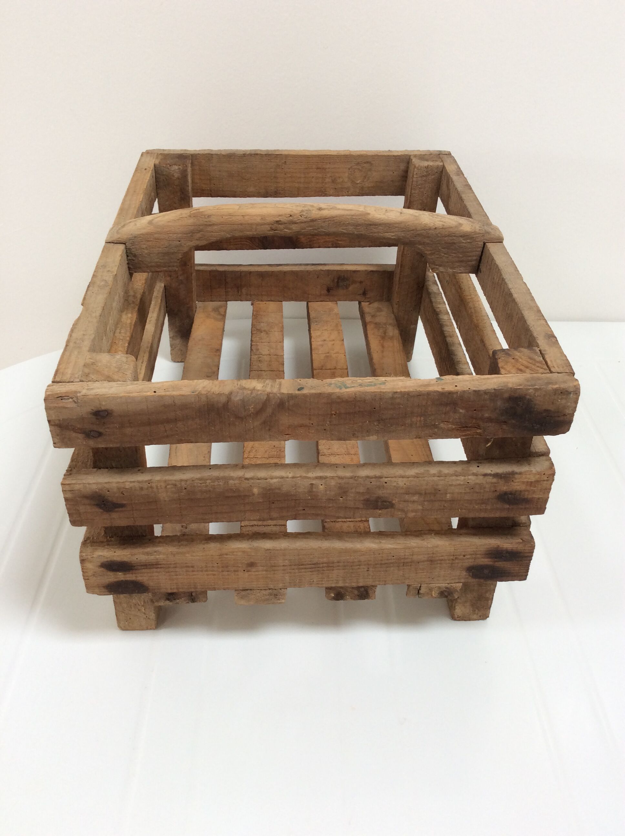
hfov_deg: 44.1
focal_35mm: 32
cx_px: 312
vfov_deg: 56.9
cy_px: 418
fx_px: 772
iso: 40
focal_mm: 3.3
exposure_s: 1/33
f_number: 2.4
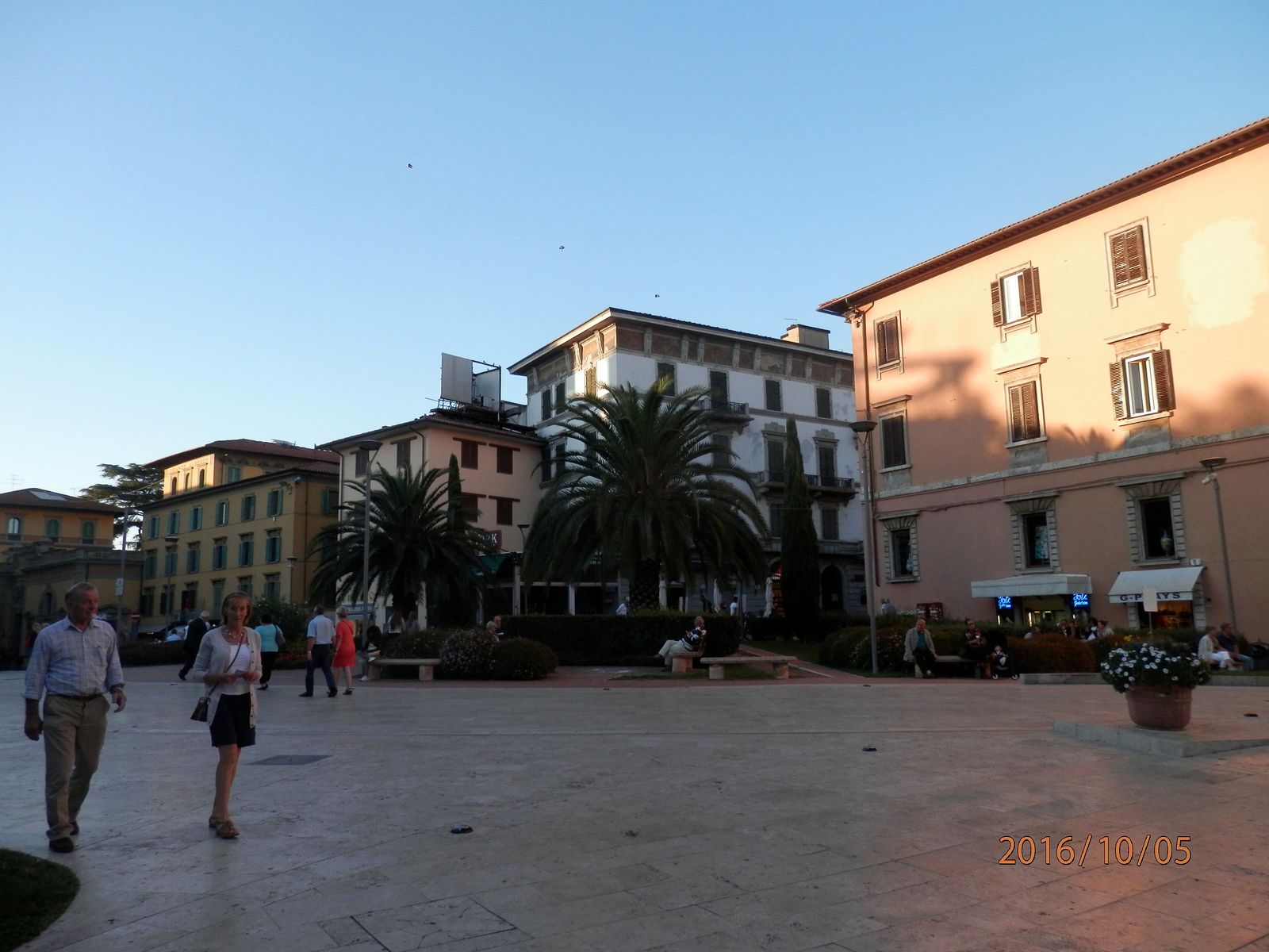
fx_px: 916
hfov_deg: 69.4
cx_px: 634
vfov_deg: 54.9
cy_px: 476
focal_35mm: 25
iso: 125
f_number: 3
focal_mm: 4.5
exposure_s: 1/500
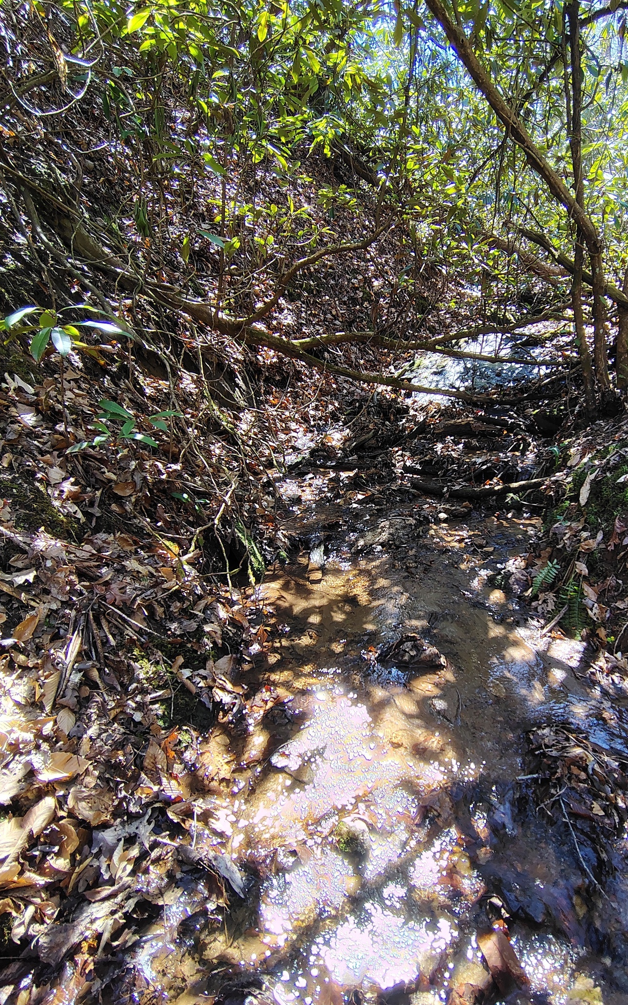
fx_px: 520
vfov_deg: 87.9
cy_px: 525
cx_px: 412
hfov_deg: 60.9
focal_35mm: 19
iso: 205
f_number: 2.2
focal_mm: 2.13
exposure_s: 1/120
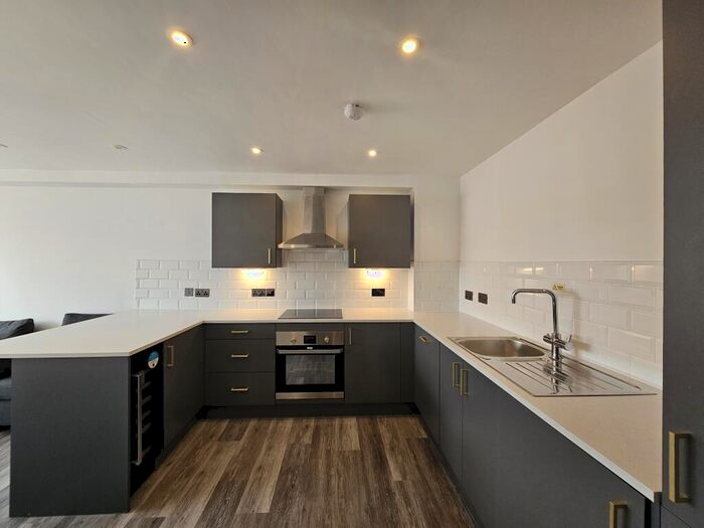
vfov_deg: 89.9
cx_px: 352
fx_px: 264
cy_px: 264
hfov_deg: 106.2
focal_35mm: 13
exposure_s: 1/100
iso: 125
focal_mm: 2.2
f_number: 2.2
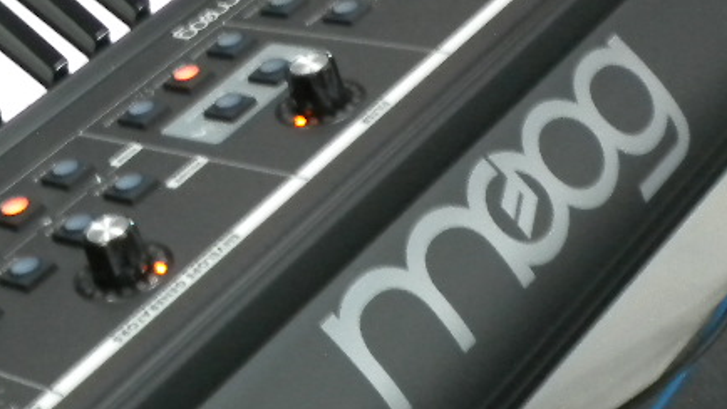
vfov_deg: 13.4
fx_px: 1735
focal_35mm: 90
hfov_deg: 23.5
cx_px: 221
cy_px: 236
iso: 400
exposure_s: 1/27
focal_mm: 6.3
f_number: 3.1
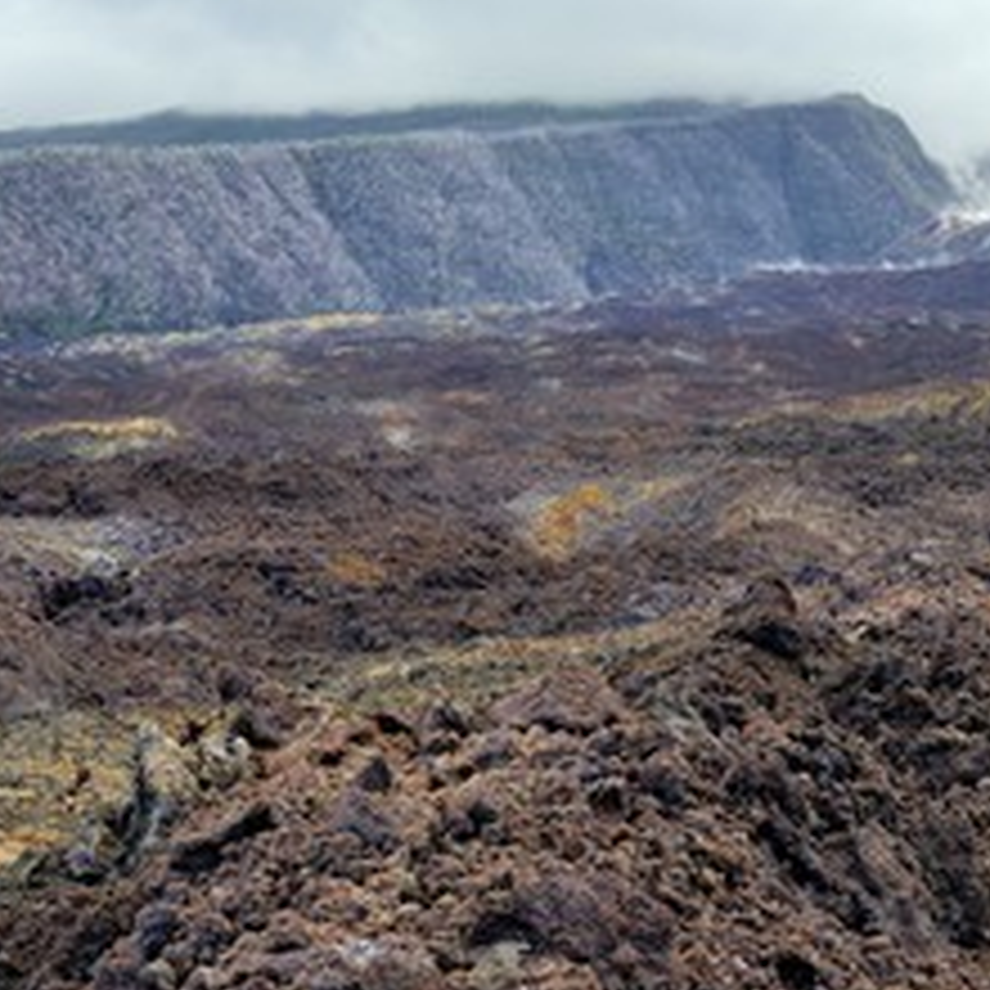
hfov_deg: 20.9
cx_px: 896
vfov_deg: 21.4
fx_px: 2621
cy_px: 590
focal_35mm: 81
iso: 400
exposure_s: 1/160
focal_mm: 50
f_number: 8
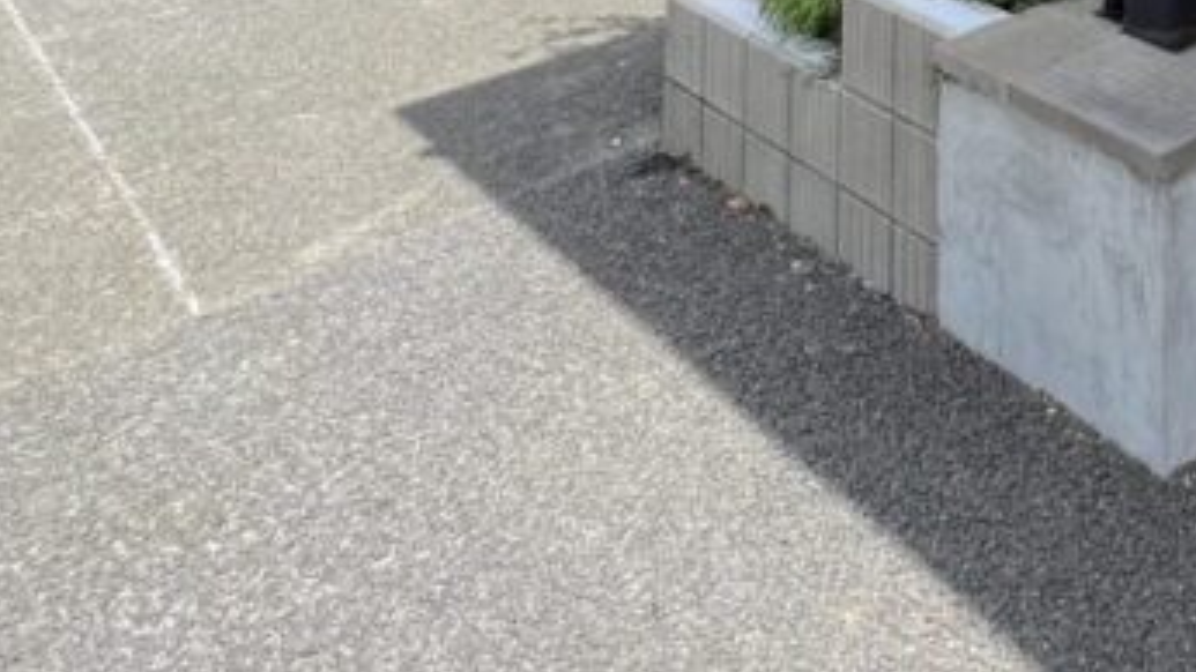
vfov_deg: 18.8
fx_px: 1332
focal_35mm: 42
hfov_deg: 38.9
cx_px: 1345
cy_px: -651
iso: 32
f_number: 1.8
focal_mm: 1.57
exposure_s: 1/1410
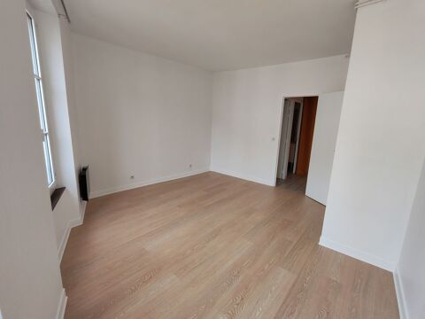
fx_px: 196
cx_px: 212
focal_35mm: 16
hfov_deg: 94.5
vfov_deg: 78.1
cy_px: 160
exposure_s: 1/50
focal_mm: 1.96
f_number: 2.2
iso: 100
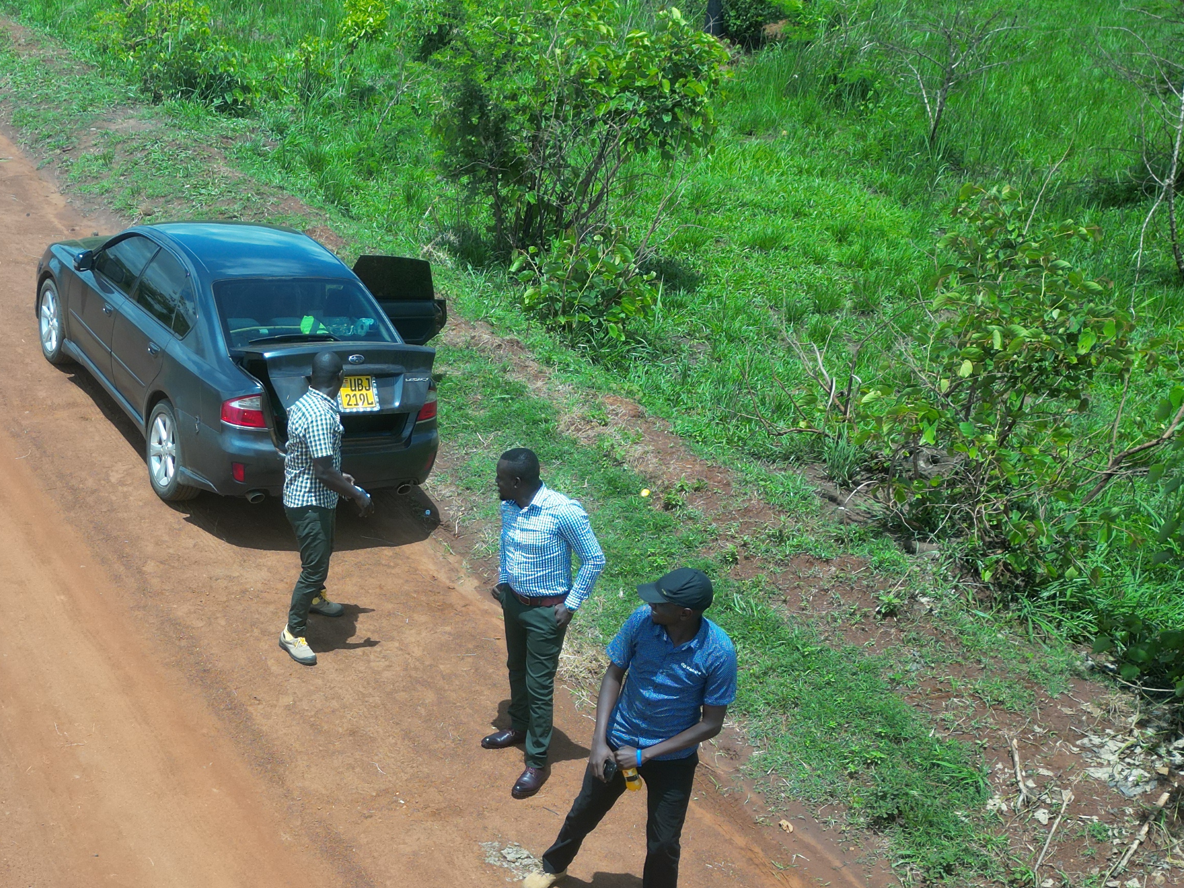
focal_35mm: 42
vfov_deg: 33.2
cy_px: 728
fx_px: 1437
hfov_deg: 42.4
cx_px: 209
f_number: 1.7
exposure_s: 1/1600
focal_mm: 6.72
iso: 100
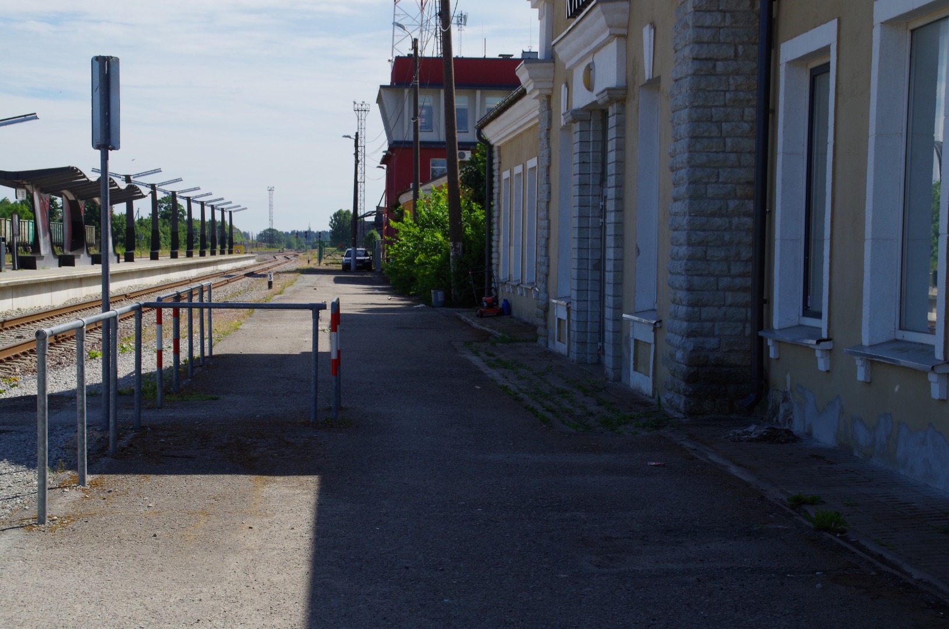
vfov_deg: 18.8
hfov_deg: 28.1
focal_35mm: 72
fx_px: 1894
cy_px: 314
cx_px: 474
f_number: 13
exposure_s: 1/200
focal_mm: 48
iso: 200
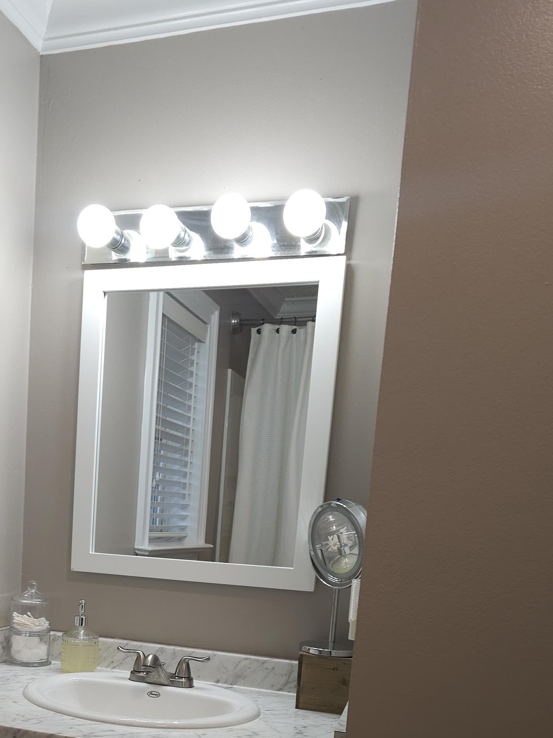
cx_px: 132
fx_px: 831
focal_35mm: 39
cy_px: 619
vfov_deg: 44.8
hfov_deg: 35.9
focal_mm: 6.3
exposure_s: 1/60
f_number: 1.7
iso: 80
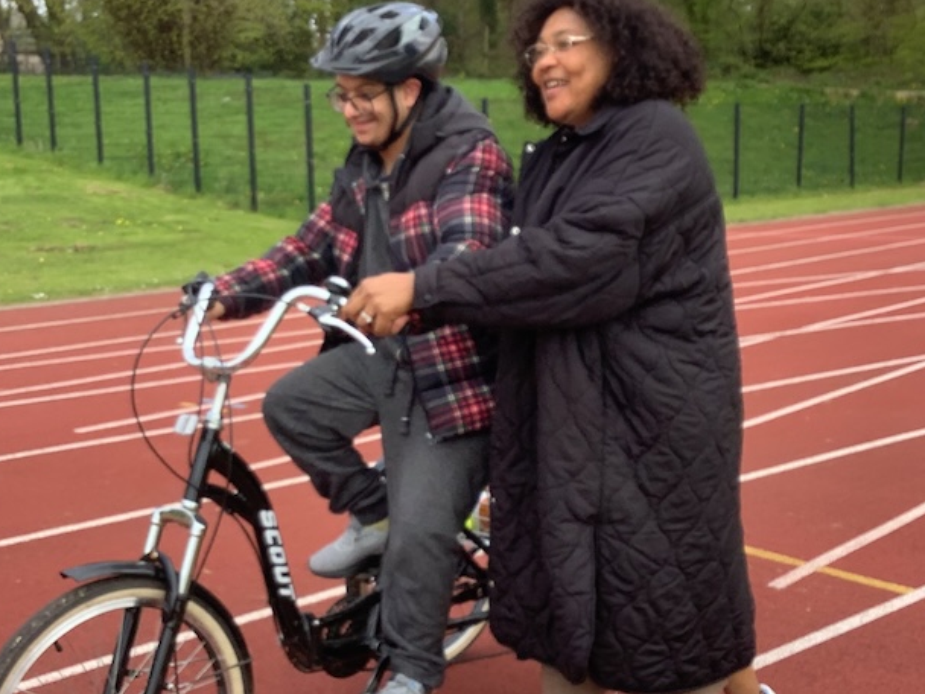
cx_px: 421
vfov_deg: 28.5
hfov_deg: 37.5
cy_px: 415
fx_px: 1363
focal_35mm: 51
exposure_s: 1/223
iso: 25
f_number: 2.4
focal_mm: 3.3
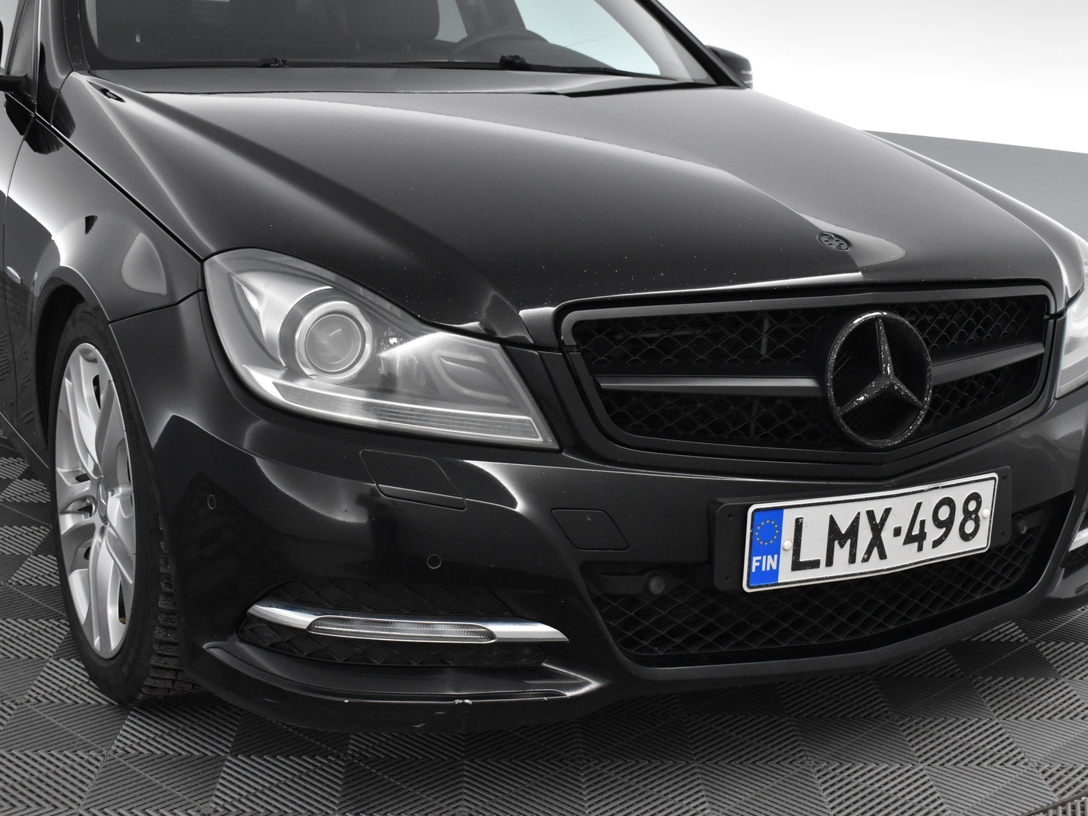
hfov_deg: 37.8
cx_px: 593
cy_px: 406
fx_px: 1589
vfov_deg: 28.8
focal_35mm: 51
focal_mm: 31
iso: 3200
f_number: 5.6
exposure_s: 1/125
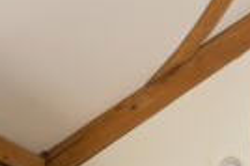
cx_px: 493
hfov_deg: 12.0
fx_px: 1061
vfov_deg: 8.1
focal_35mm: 153
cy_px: 421
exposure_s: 1/6
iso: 160
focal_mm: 20
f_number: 9
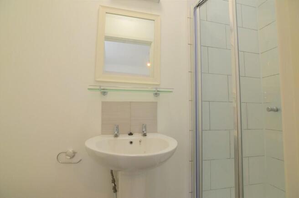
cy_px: 99
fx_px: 137
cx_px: 150
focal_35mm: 16
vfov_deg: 71.8
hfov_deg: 95.1
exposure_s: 1/80
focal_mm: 11
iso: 400
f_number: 4.5
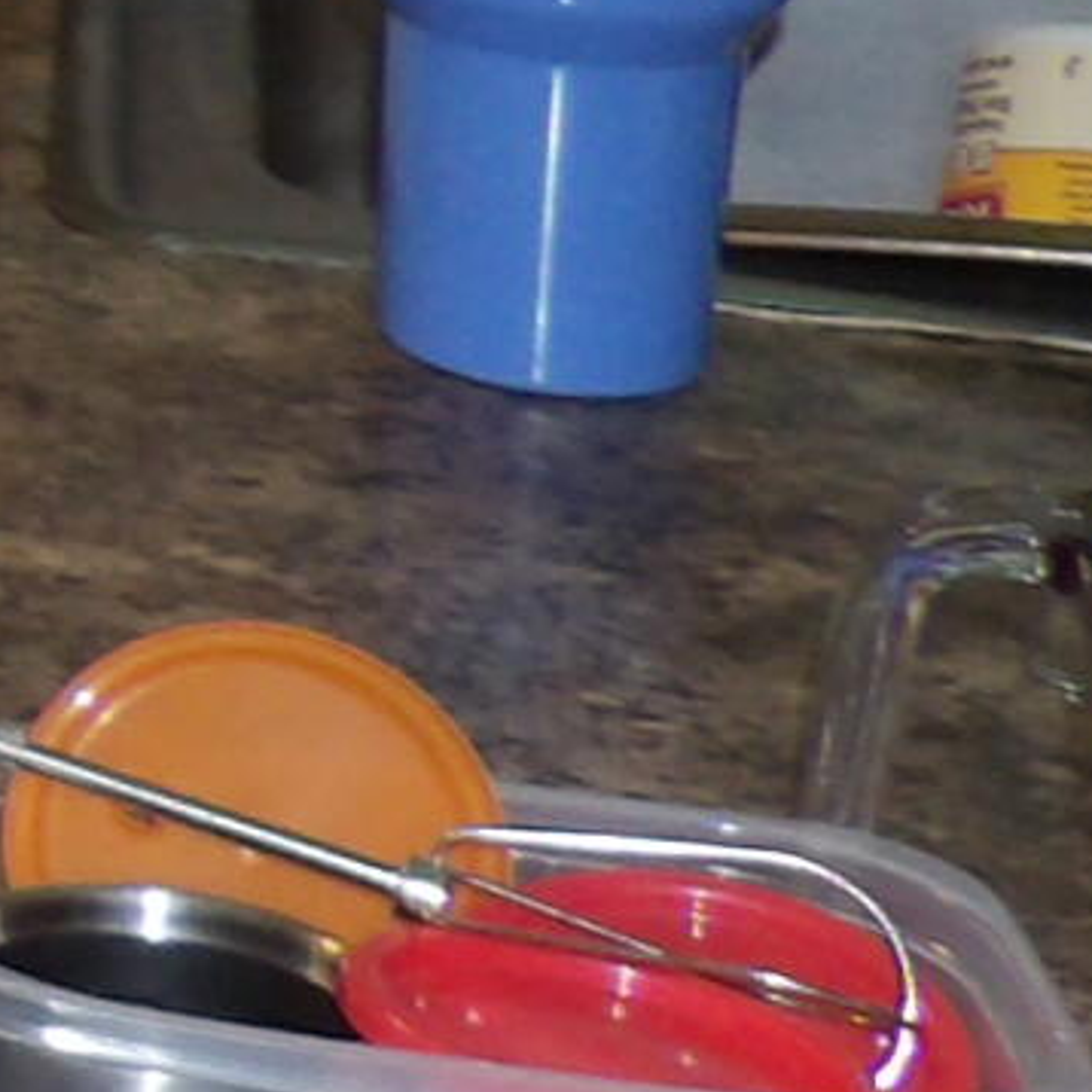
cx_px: -3023
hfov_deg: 7.5
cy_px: -833
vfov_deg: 9.4
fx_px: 6353
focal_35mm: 178
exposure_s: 1/33
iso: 200
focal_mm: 4.3
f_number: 3.2
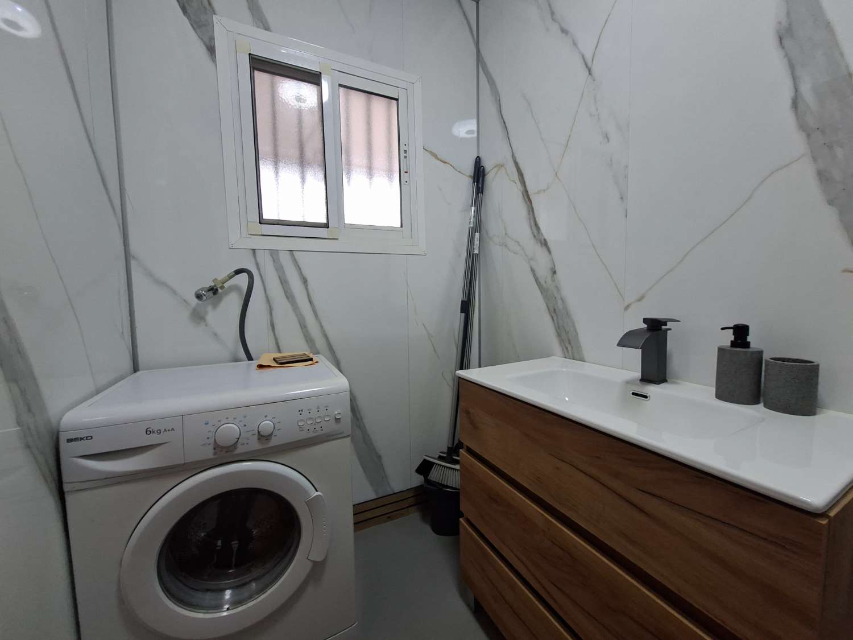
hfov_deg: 106.2
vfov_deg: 89.9
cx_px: 426
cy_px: 320
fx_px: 320
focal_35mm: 13
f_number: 2.2
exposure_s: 1/50
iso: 160
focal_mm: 1.74
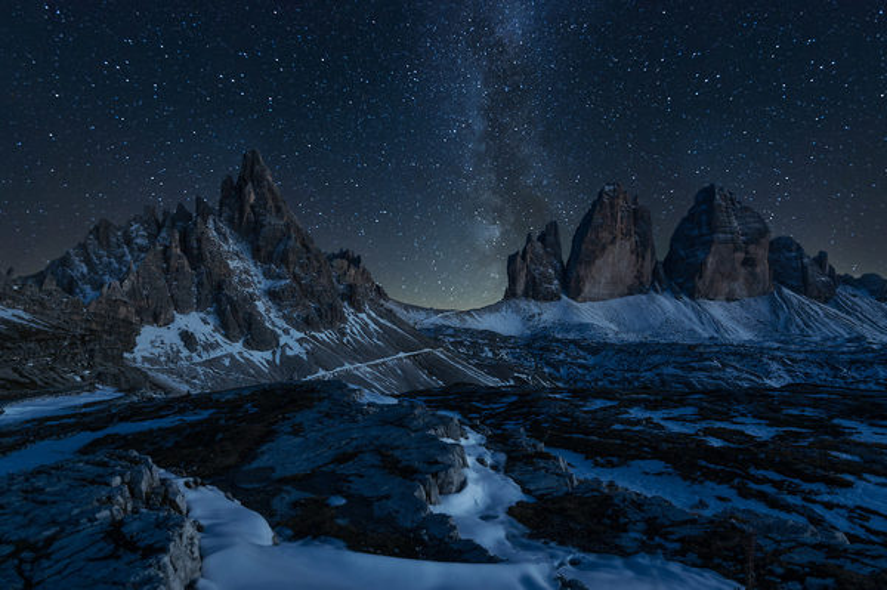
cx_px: 444
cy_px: 295
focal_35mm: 16
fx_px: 394
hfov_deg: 96.8
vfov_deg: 73.6
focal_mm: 16
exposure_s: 15
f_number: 5.6
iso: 200
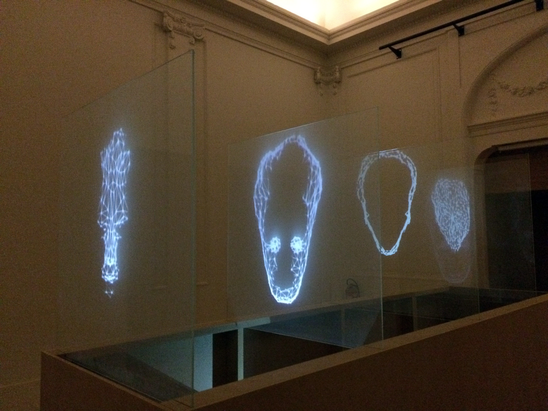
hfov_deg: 61.7
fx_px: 459
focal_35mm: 29
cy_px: 206
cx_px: 274
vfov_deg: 48.2
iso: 1250
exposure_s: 1/15
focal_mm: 4.15
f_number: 2.2
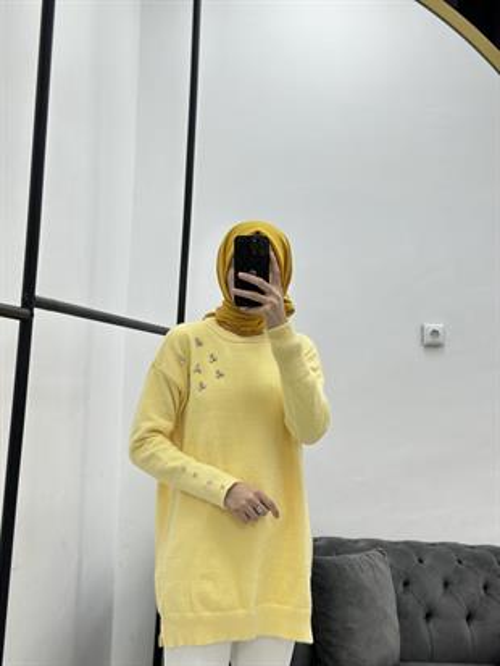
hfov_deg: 30.3
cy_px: 333
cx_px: 250
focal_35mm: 48
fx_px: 924
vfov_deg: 39.6
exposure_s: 1/50
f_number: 1.78
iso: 80
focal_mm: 6.86
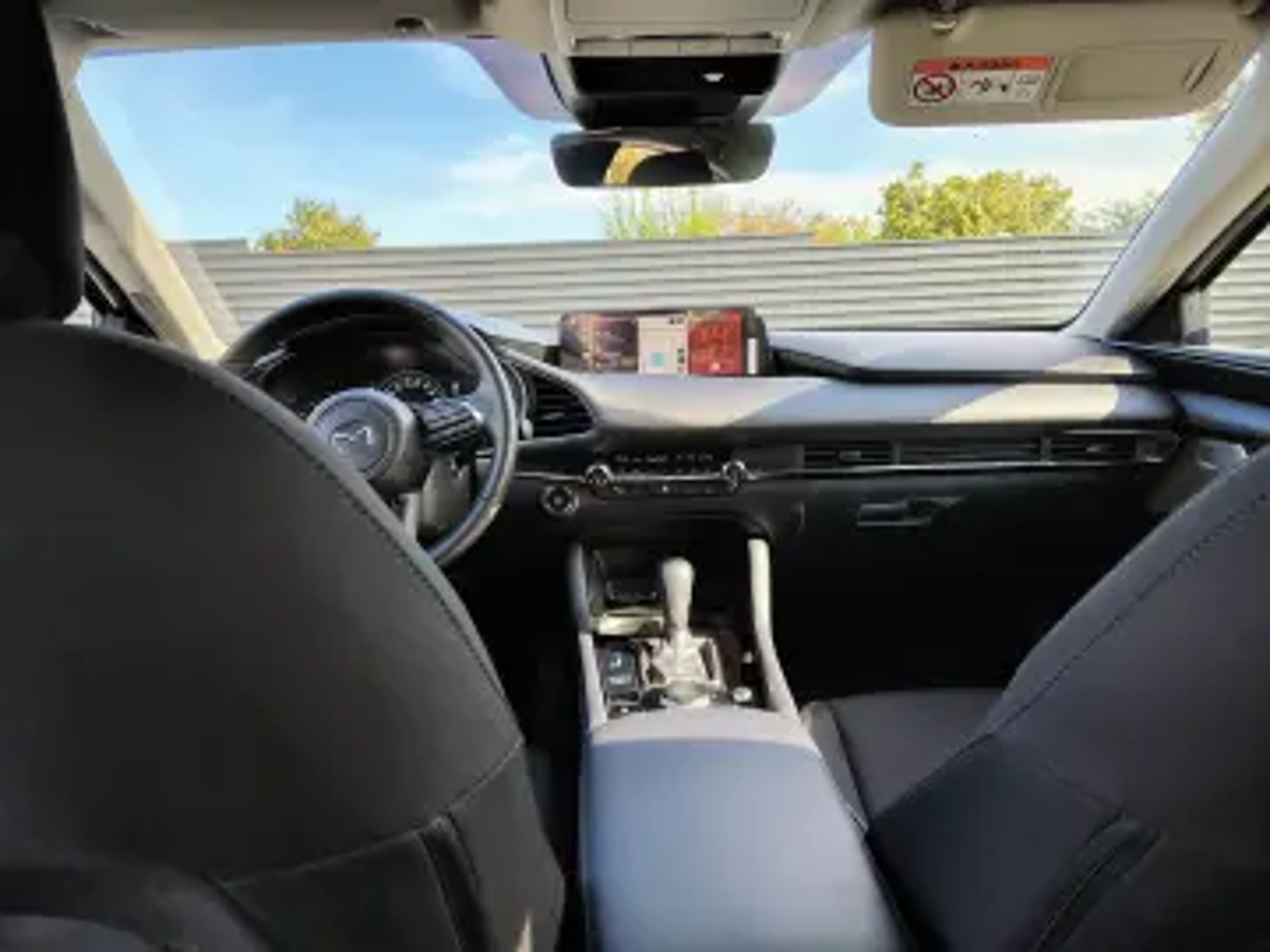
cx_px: 635
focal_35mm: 24
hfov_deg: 71.6
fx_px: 881
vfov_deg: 56.8
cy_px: 476
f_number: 1.8
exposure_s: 1/100
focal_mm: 5.56
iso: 139
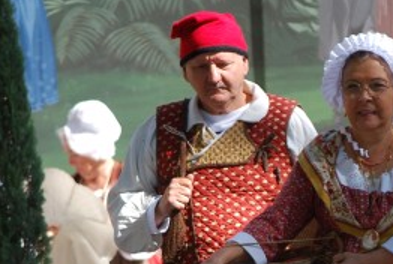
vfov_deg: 2.6
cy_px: 254
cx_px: 382
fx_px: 5810
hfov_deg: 3.9
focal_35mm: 531
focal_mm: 116
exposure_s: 1/400
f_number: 5
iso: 200
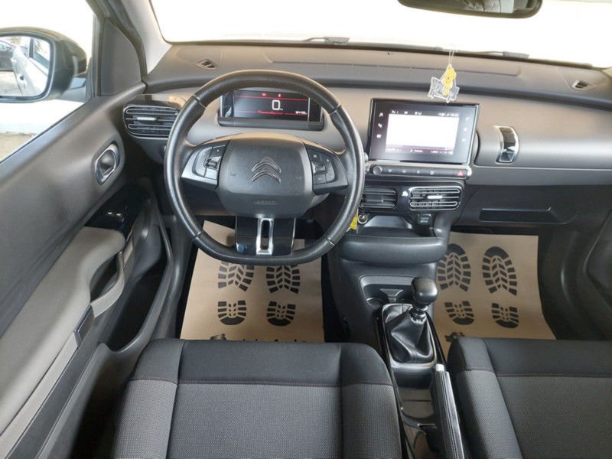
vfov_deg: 54.9
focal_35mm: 25
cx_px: 306
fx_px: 442
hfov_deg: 69.4
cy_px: 230
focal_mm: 5.23
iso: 400
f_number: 1.8
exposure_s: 1/50
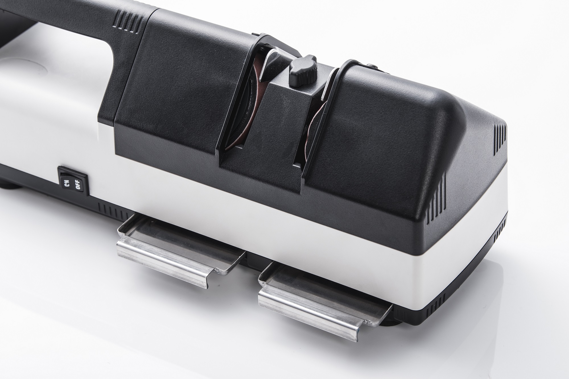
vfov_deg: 13.4
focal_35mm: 102
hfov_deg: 20.0
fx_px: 1612
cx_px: 284
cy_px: 190
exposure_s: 1/125
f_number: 11
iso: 100
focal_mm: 102
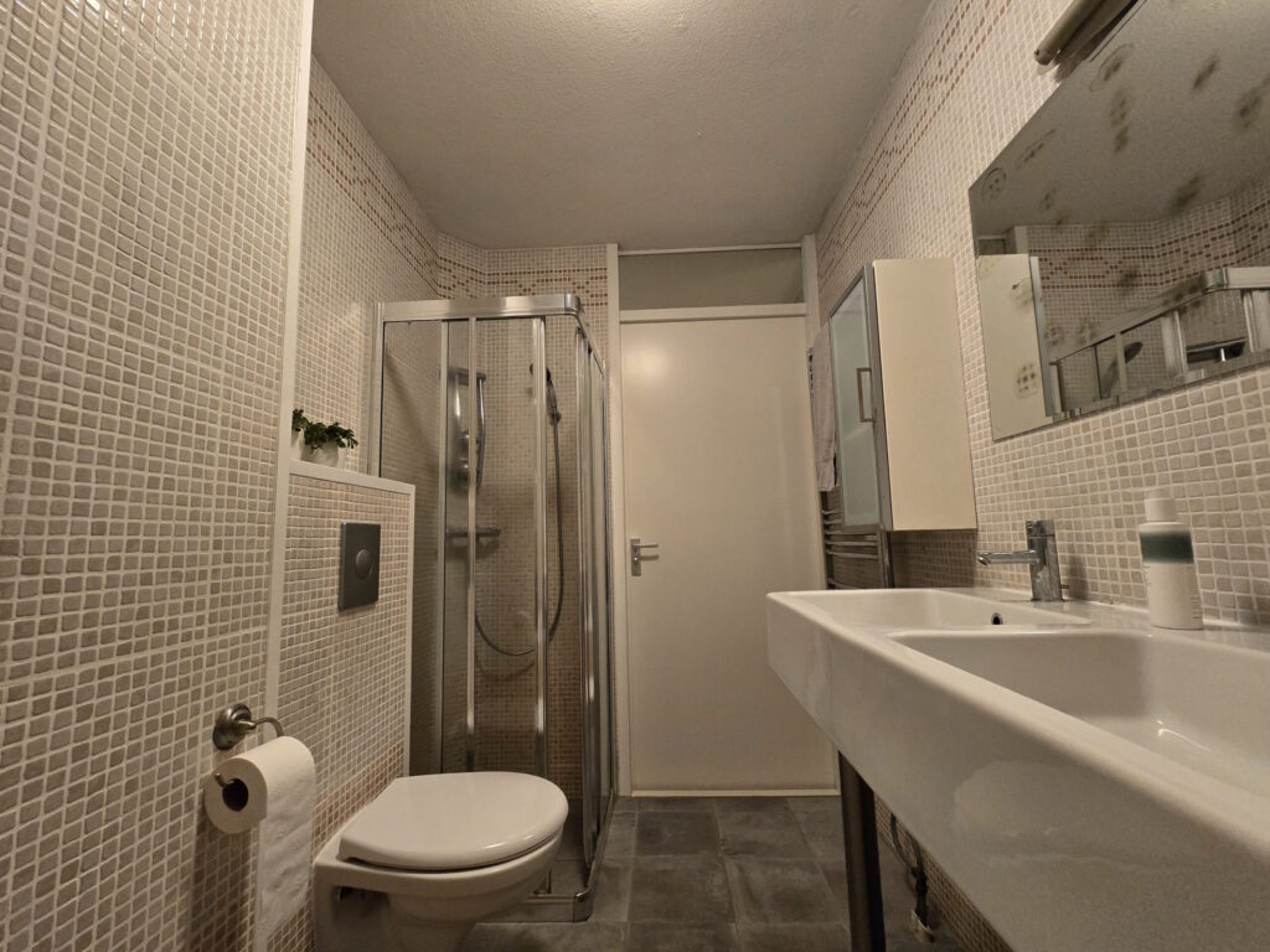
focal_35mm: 13
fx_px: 477
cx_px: 635
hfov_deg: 106.2
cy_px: 476
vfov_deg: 89.9
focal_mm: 2.2
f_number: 2.2
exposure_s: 1/50
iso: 800
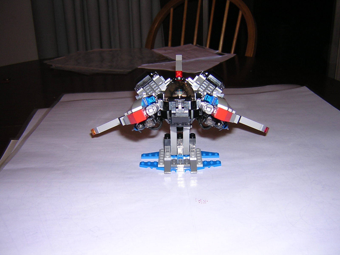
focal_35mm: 36
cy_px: 128
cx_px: 170
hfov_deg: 51.4
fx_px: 354
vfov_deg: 39.7
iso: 100
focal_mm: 4.7
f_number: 2.6
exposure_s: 1/60.1
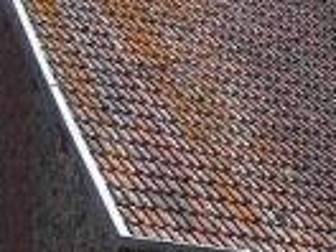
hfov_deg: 9.4
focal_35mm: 196
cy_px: 400
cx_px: 687
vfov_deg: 7.4
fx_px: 1902
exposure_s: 1/308
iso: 100
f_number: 6.7
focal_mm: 7.85
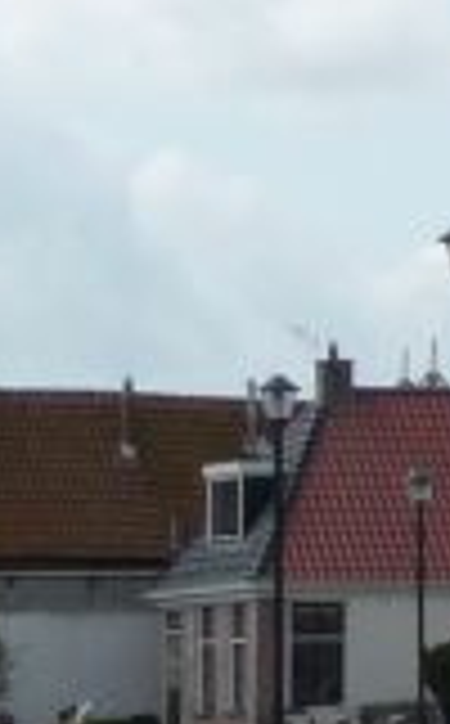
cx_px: 1040
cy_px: 171
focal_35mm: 363
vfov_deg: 5.8
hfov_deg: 3.6
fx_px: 7155
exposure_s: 1/800
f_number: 4.3
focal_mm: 9.3
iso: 100
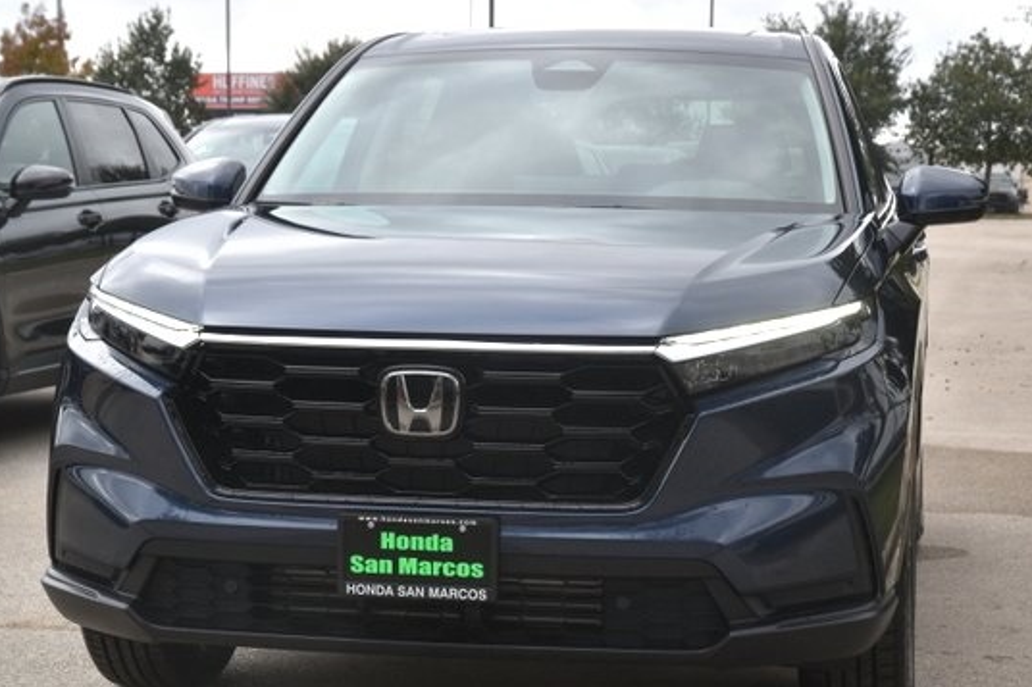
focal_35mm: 86
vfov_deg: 15.9
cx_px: 545
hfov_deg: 23.6
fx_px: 2464
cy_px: 361
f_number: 8
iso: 200
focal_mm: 48
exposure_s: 1/250
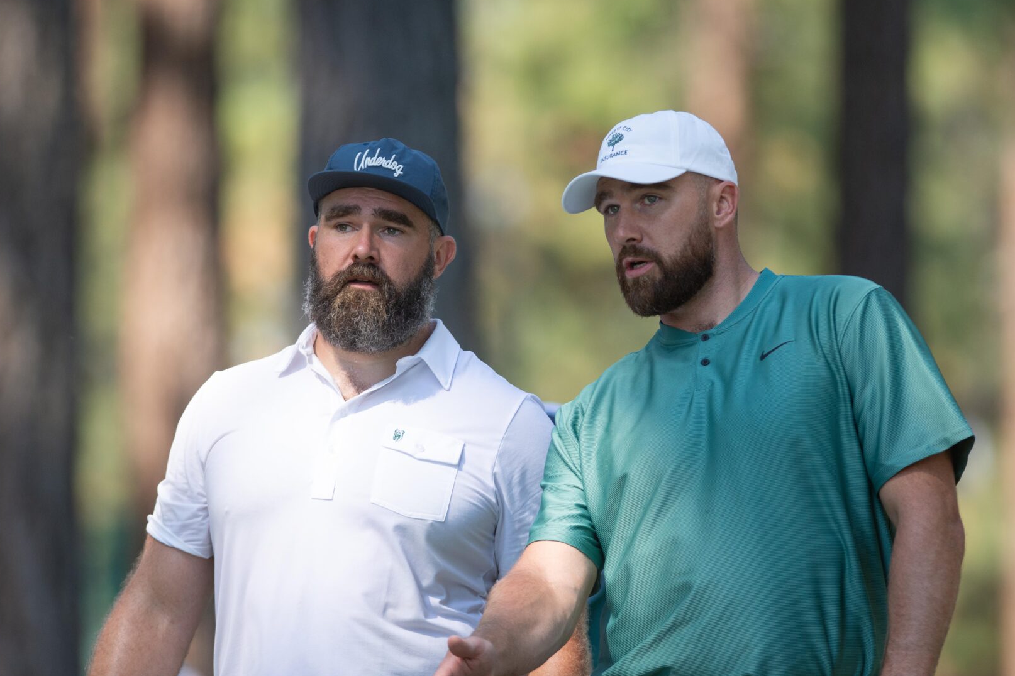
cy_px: 330
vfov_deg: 3.0
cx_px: 505
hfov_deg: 4.4
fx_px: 13109
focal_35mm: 465
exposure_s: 1/1600
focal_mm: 300
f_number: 2.8
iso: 320
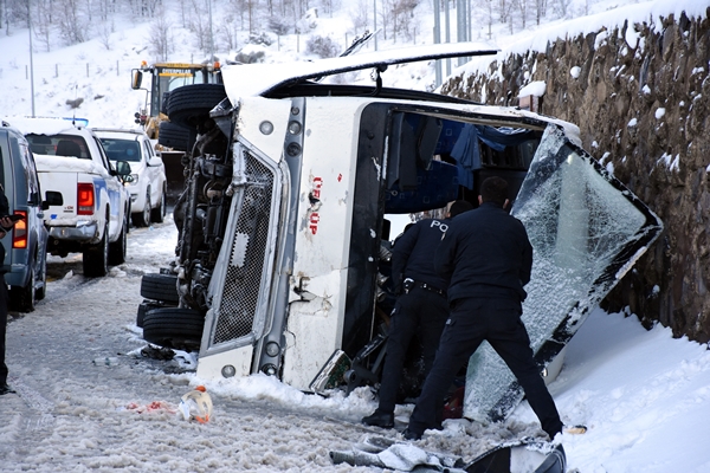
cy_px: 236
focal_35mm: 158
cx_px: 355
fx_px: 3106
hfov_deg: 13.0
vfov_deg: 8.7
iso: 1600
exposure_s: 1/1000
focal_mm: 105
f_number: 8
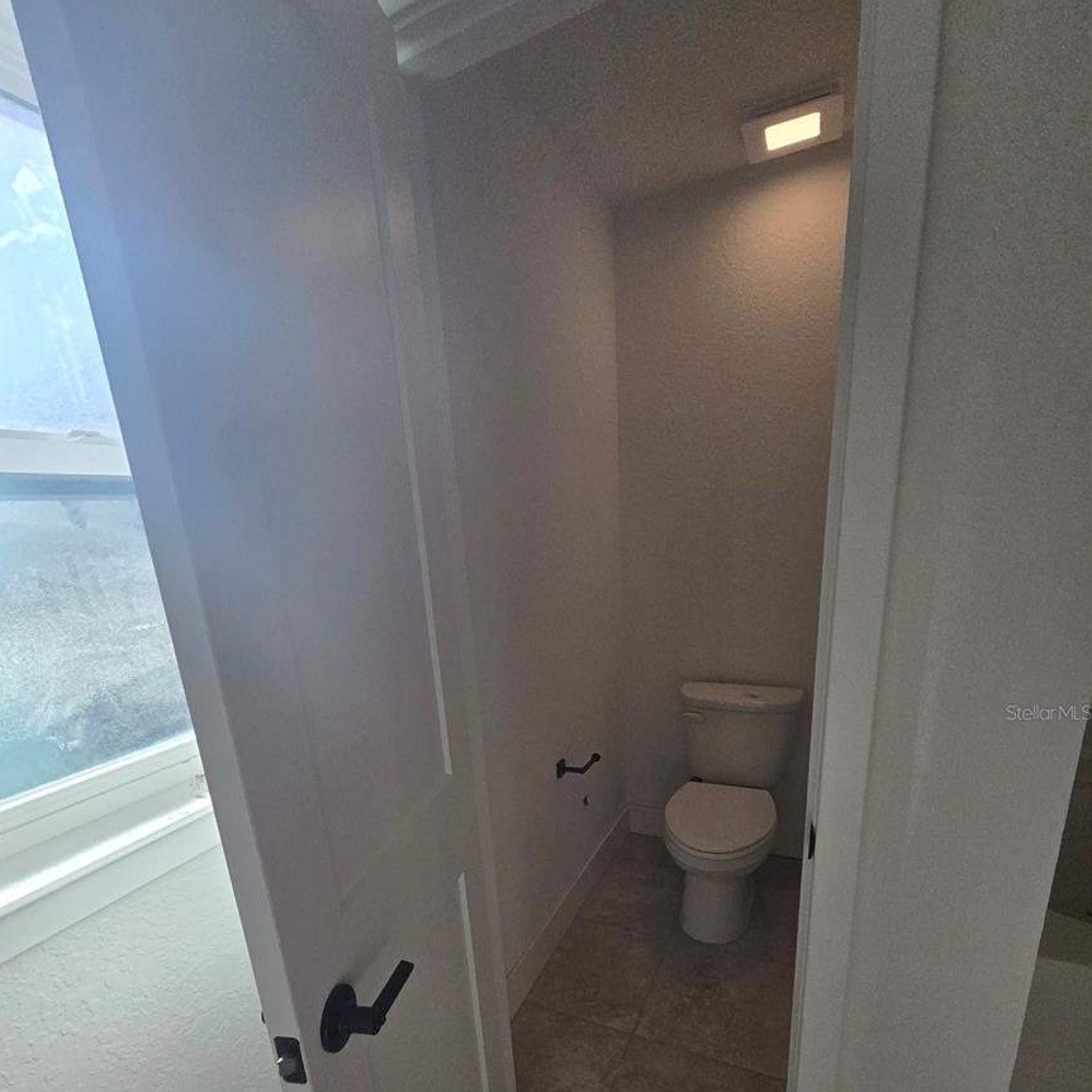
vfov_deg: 84.9
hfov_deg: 87.4
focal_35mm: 16
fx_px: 571
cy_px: 712
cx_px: 526
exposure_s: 1/2000
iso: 160
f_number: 2.2
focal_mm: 2.2
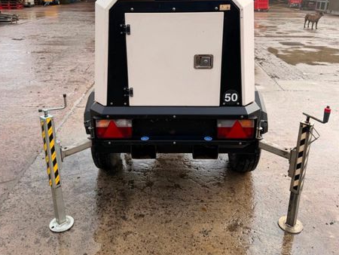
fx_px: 314
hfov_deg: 56.8
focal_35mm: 32
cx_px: 167
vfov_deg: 43.8
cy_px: 92
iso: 80
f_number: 1.78
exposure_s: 1/1075
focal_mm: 6.76
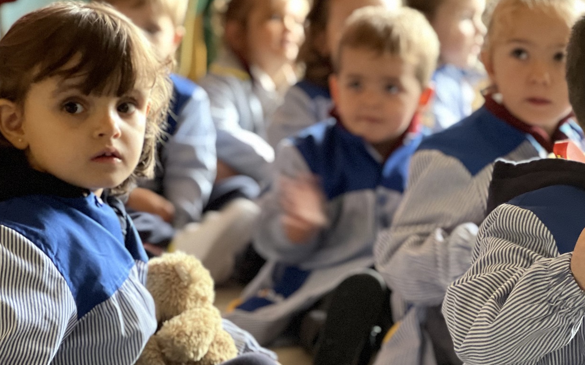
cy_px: 258
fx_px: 2120
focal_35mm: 133
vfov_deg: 9.8
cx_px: 436
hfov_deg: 15.6
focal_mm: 9
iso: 400
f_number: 2.8
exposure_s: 1/18
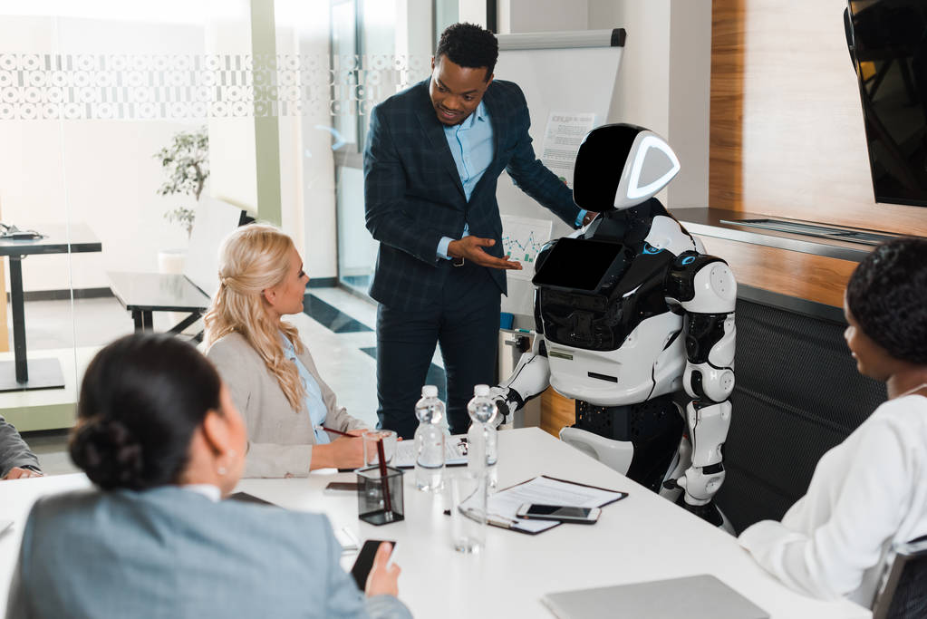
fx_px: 1288
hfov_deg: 39.6
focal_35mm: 50
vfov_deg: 27.0
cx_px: 464
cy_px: 310
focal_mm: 50
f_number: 3.5
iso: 500
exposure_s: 1/200
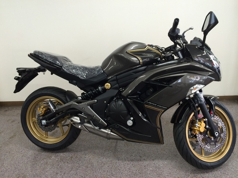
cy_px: 89
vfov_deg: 46.8
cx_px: 119
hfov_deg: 60.0
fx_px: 206
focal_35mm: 30
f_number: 2.2
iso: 64
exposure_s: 1/30
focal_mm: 4.12
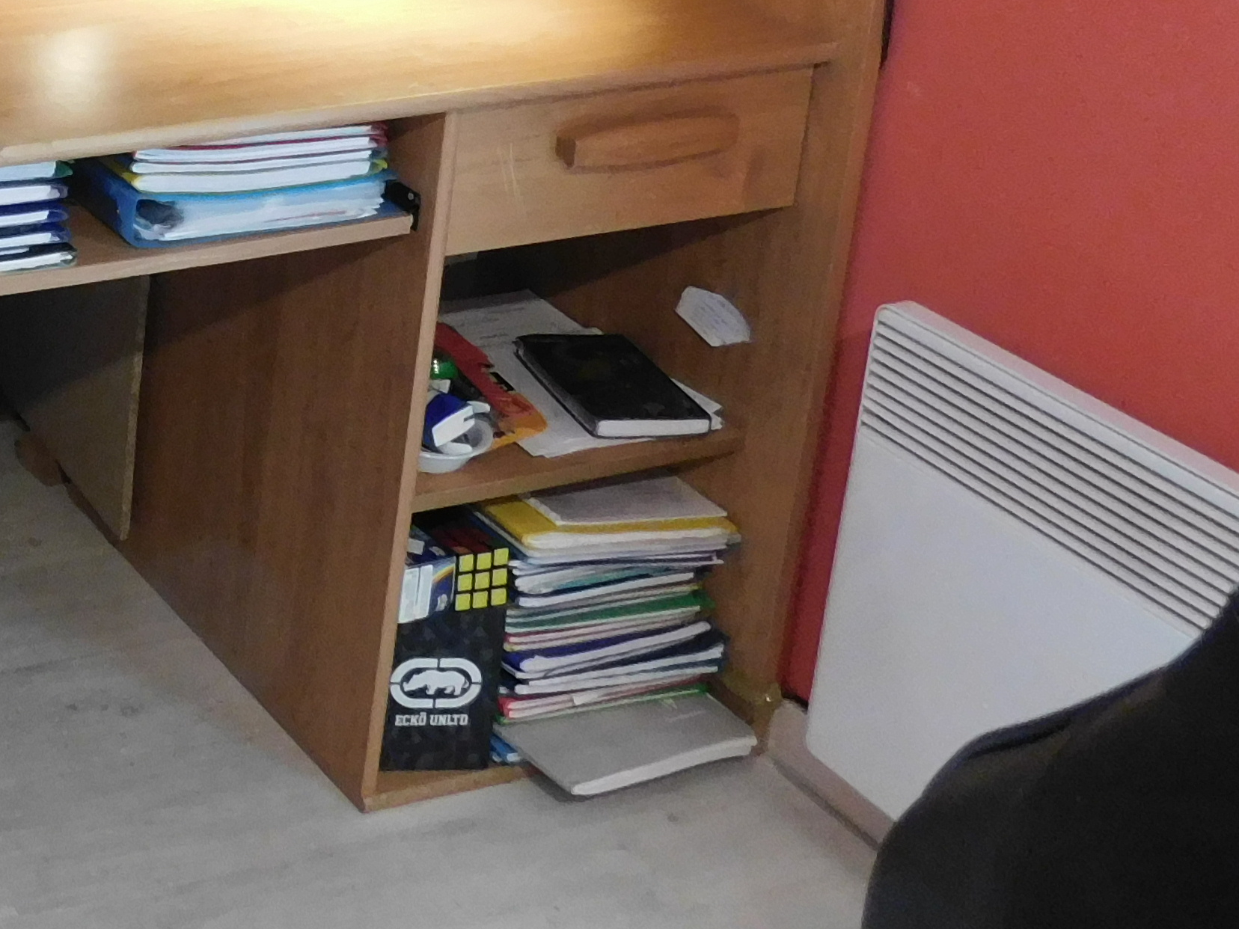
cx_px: -377
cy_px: -174
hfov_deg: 25.9
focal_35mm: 64
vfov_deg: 21.4
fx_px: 2291
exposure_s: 1/30
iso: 360
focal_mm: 4
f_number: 3
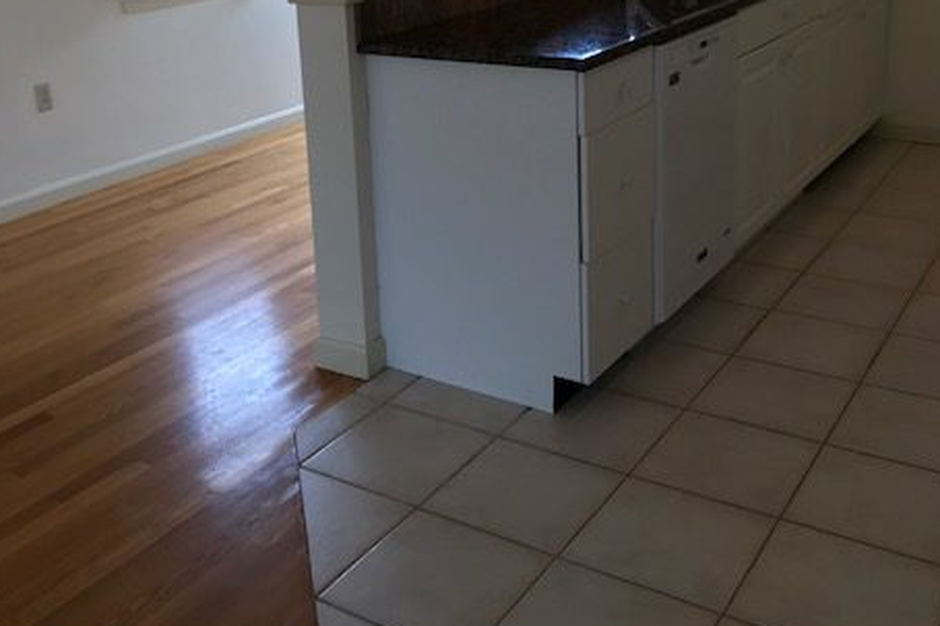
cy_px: 124
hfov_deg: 47.4
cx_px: 452
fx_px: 1070
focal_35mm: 41
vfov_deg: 31.7
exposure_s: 1/120
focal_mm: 3.99
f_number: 1.8
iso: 40
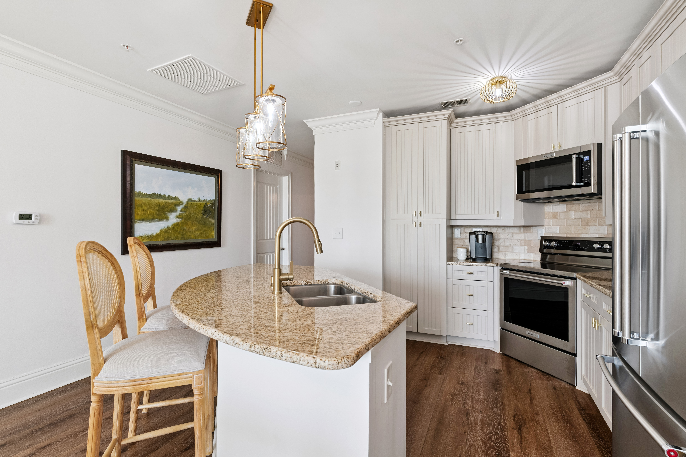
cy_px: 228
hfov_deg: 93.3
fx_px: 324
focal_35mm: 17
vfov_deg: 70.5
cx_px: 343
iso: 250
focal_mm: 17
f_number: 8
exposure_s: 1/13
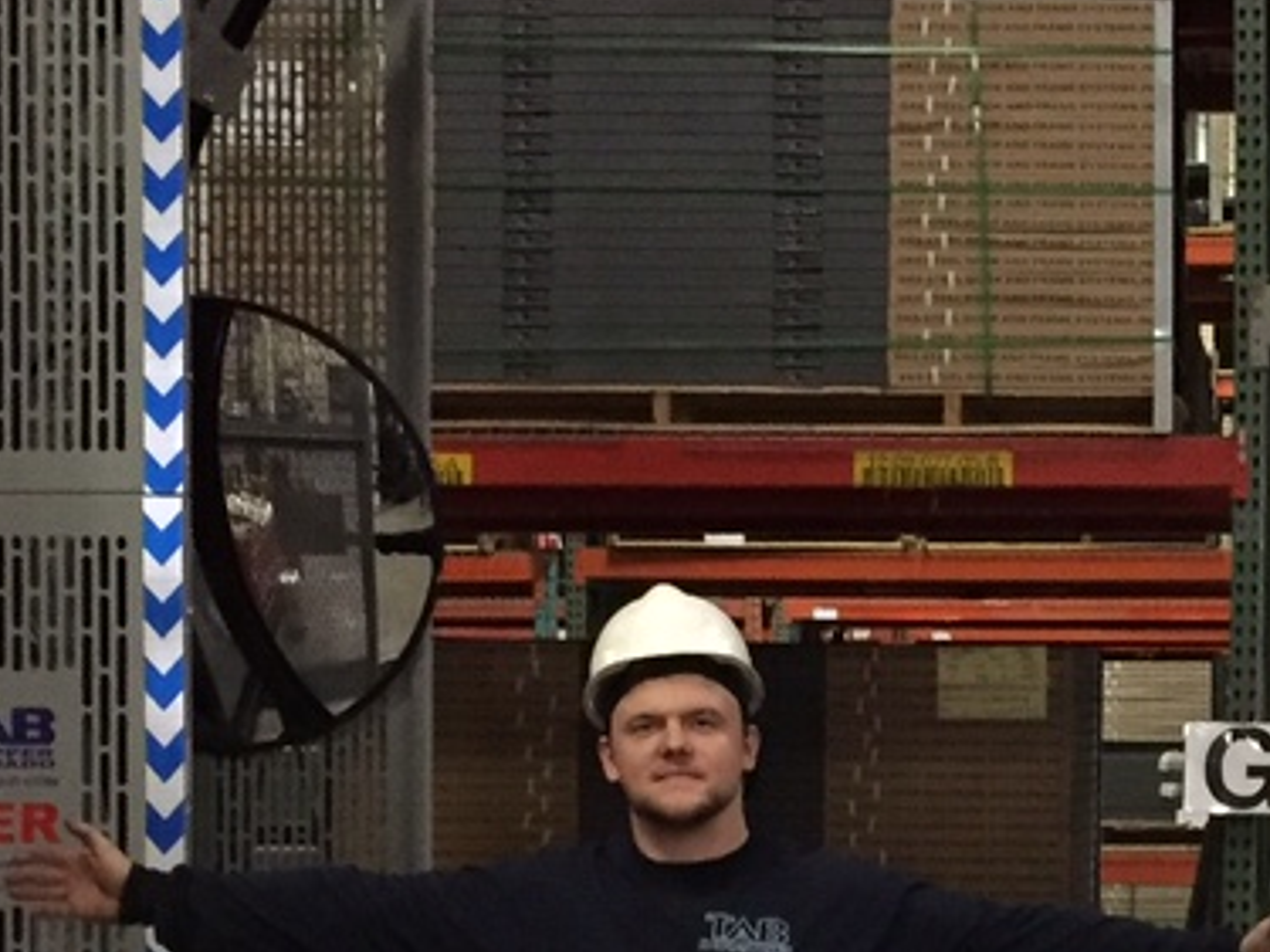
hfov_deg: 19.2
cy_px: 739
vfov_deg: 14.9
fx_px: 3631
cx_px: 1314
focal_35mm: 99
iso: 400
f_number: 2.2
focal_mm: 4.15
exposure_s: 1/15
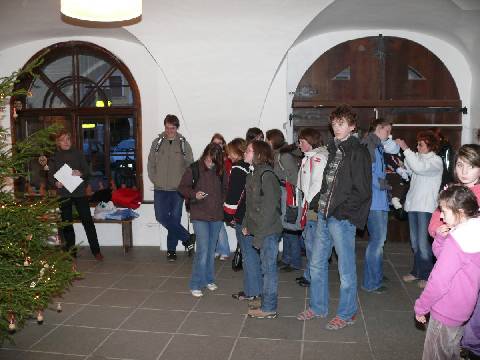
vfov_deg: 40.7
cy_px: 180
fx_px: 485
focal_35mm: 35
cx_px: 240
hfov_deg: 52.6
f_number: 2.8
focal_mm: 7.4
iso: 200
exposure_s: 1/30
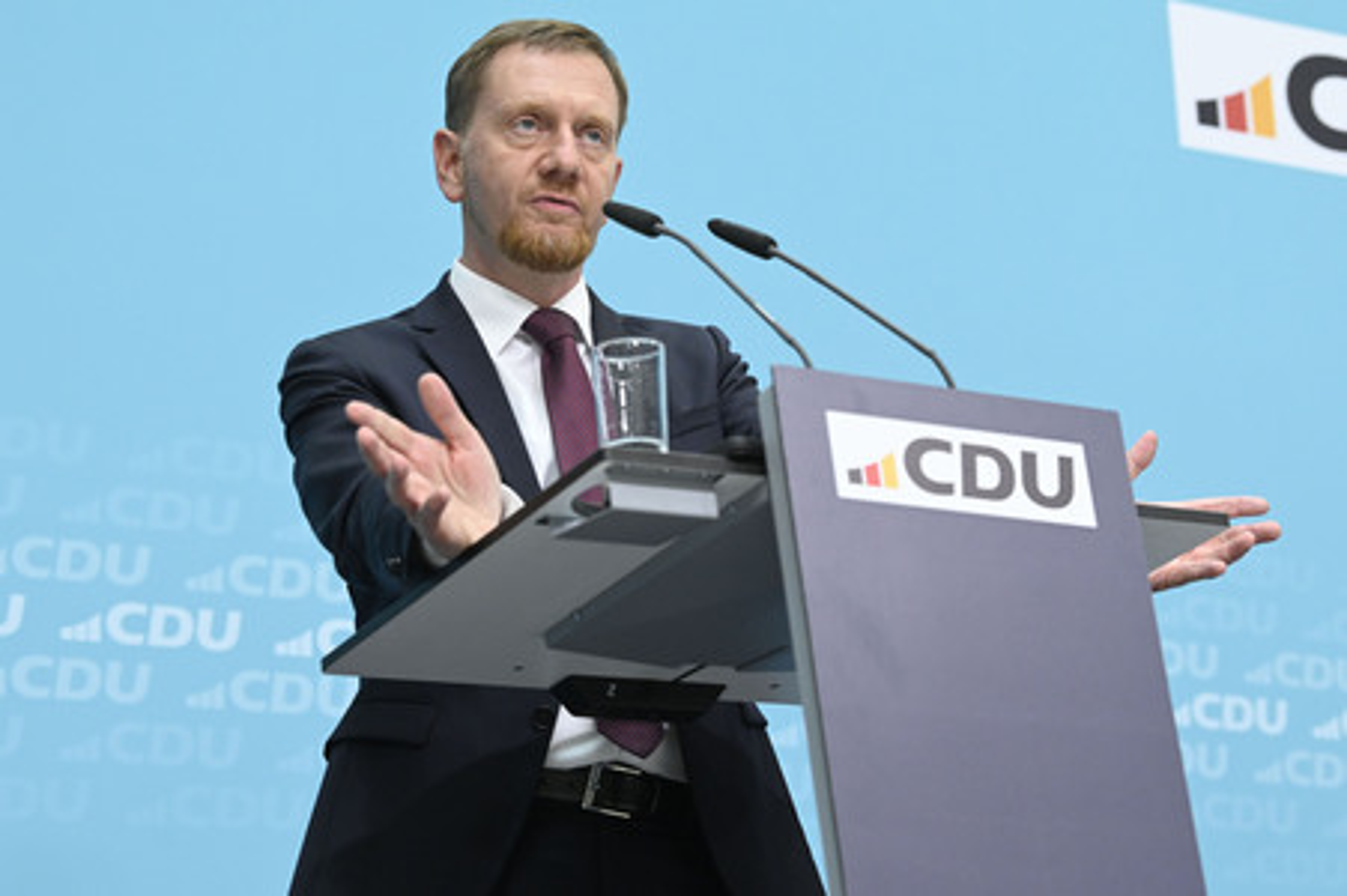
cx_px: 674
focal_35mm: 90
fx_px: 3365
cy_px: 448
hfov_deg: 22.6
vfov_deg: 15.2
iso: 4000
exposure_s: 1/500
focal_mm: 90
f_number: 5.6
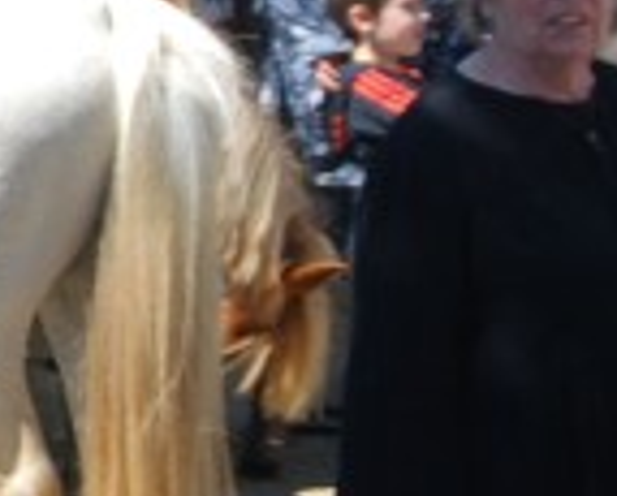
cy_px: -177
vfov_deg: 4.2
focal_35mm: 369
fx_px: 6752
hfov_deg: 5.2
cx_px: -481
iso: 100
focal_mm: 42
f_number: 7.1
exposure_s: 1/200
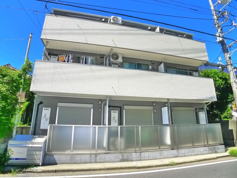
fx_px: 164
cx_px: 118
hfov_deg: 71.6
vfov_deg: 56.8
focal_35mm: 24
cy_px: 89
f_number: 4
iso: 400
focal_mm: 5.1
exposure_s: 1/640
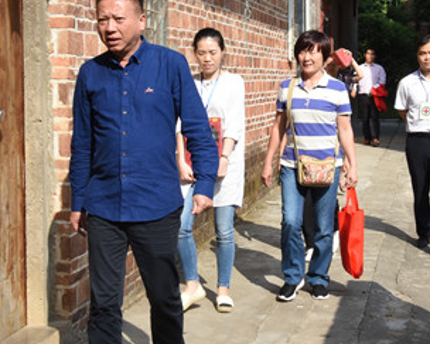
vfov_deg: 17.6
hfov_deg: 22.0
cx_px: 248
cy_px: 124
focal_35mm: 87
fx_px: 1107
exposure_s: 1/125
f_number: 29
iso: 800
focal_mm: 44
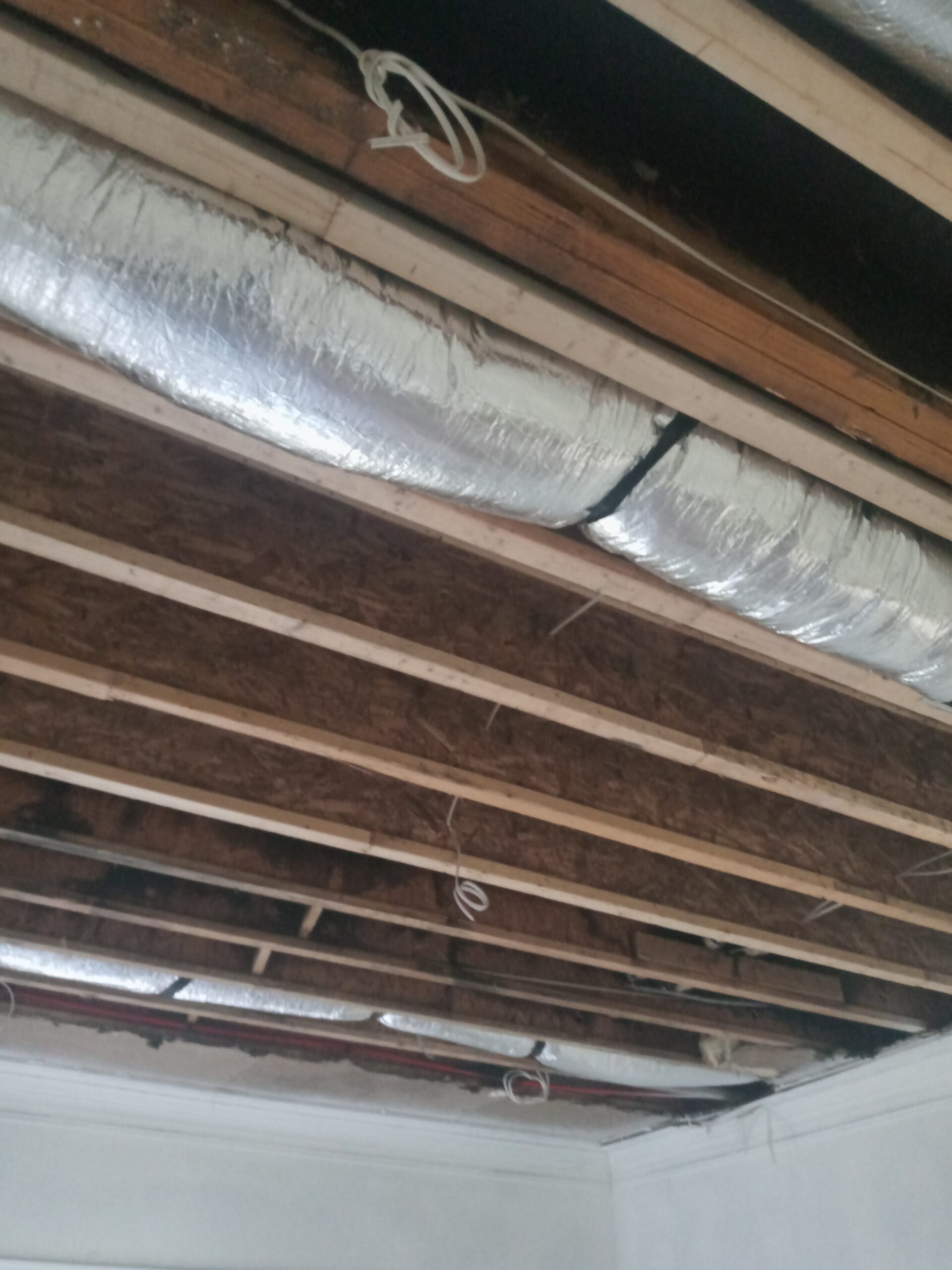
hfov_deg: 49.7
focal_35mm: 28
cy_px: 635
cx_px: 476
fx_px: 1027
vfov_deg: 63.4
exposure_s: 1/17.1
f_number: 1.8
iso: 1600
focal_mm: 3.61
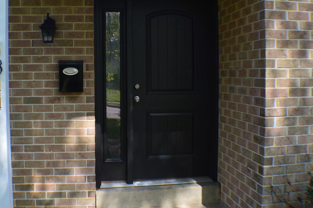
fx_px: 397
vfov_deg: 29.3
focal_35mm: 46
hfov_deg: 42.7
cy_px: 85
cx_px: 115
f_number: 10
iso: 400
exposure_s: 1/160
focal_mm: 23
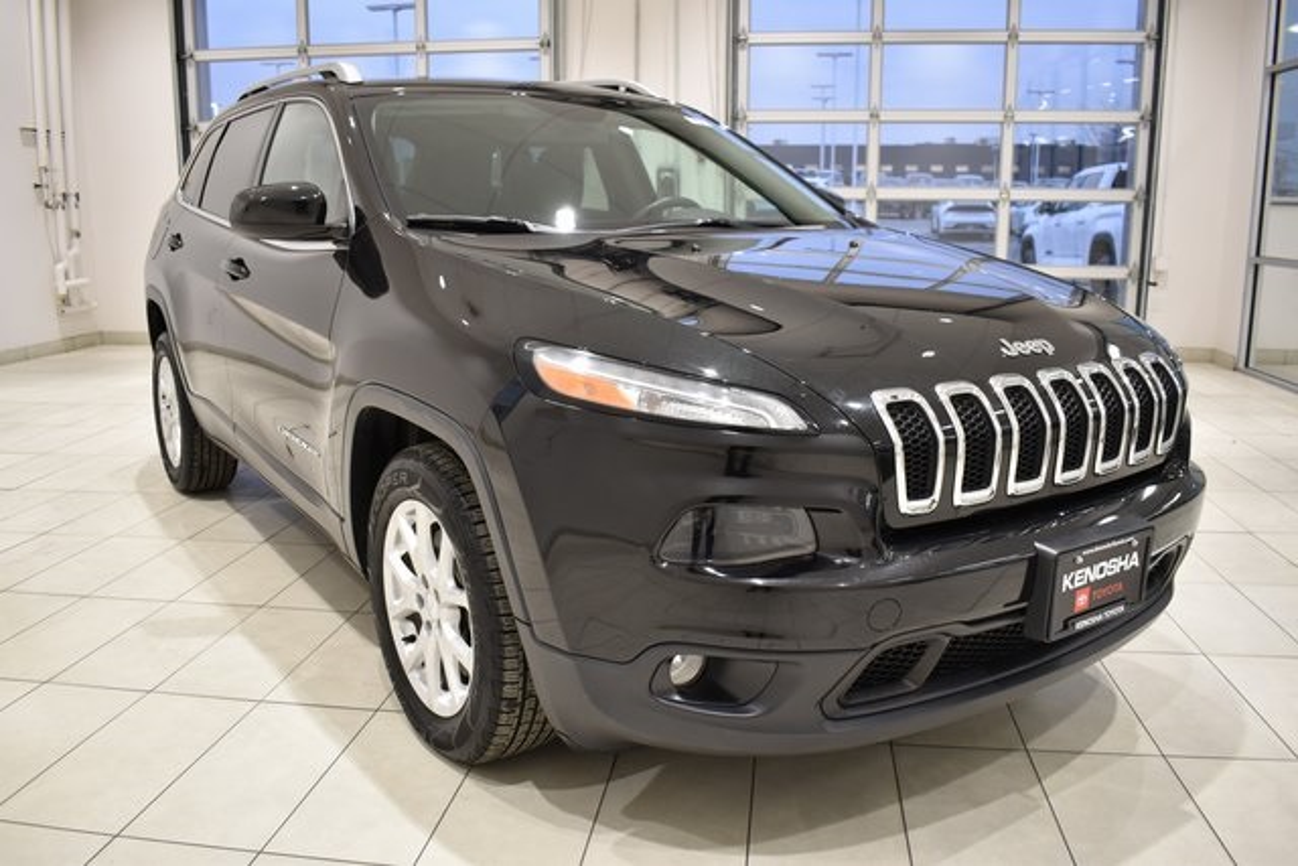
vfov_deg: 43.6
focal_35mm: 30
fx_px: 1082
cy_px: 433
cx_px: 649
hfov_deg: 61.9
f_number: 3.5
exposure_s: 1/30
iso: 360
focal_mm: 20
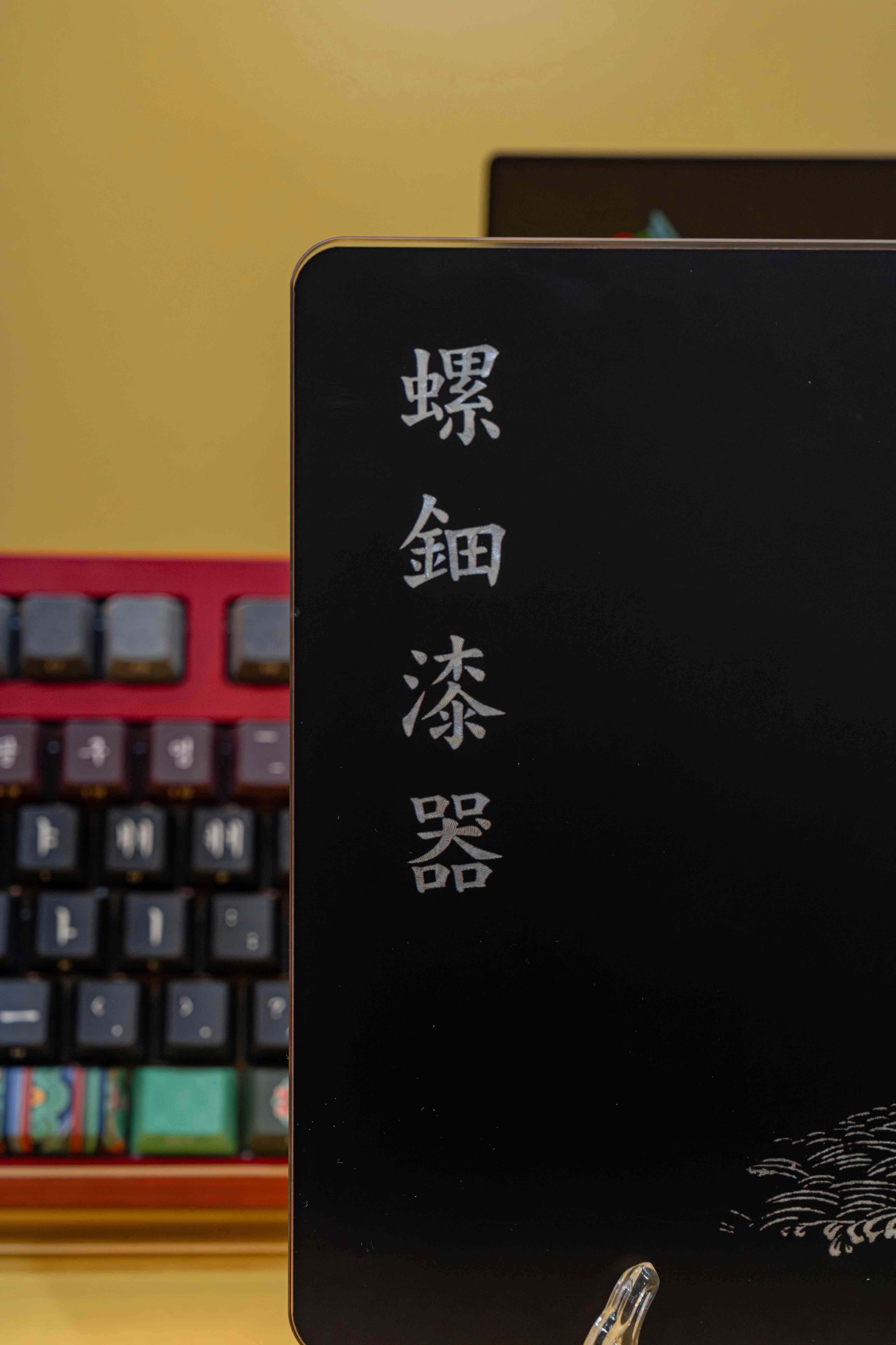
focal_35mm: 70
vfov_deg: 28.8
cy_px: 672
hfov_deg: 19.5
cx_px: 448
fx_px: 2613
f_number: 6.3
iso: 2500
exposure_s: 1/160
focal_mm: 70
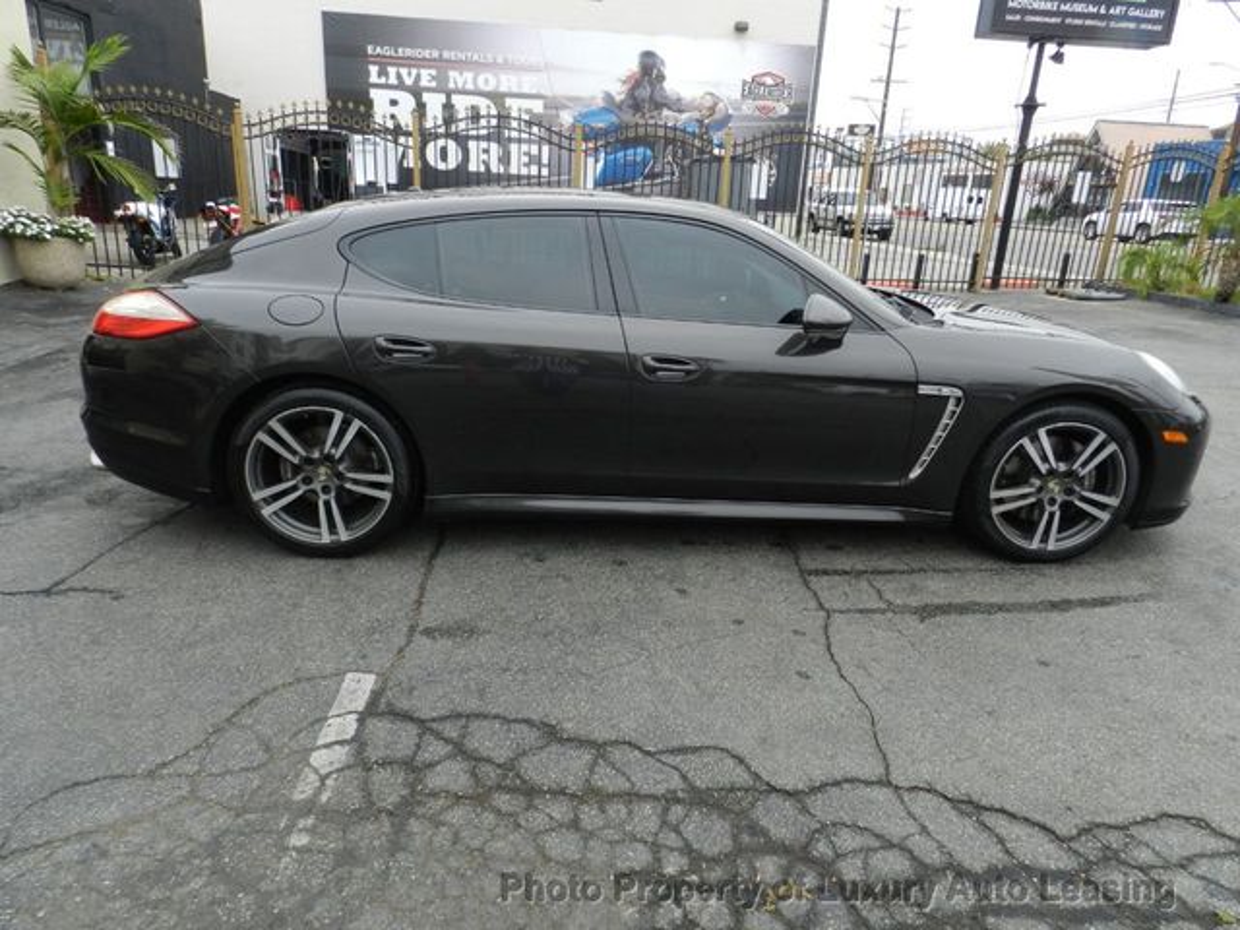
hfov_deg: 73.9
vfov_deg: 58.9
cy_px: 465
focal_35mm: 23
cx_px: 620
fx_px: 824
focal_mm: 4
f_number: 5
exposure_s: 1/250
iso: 160
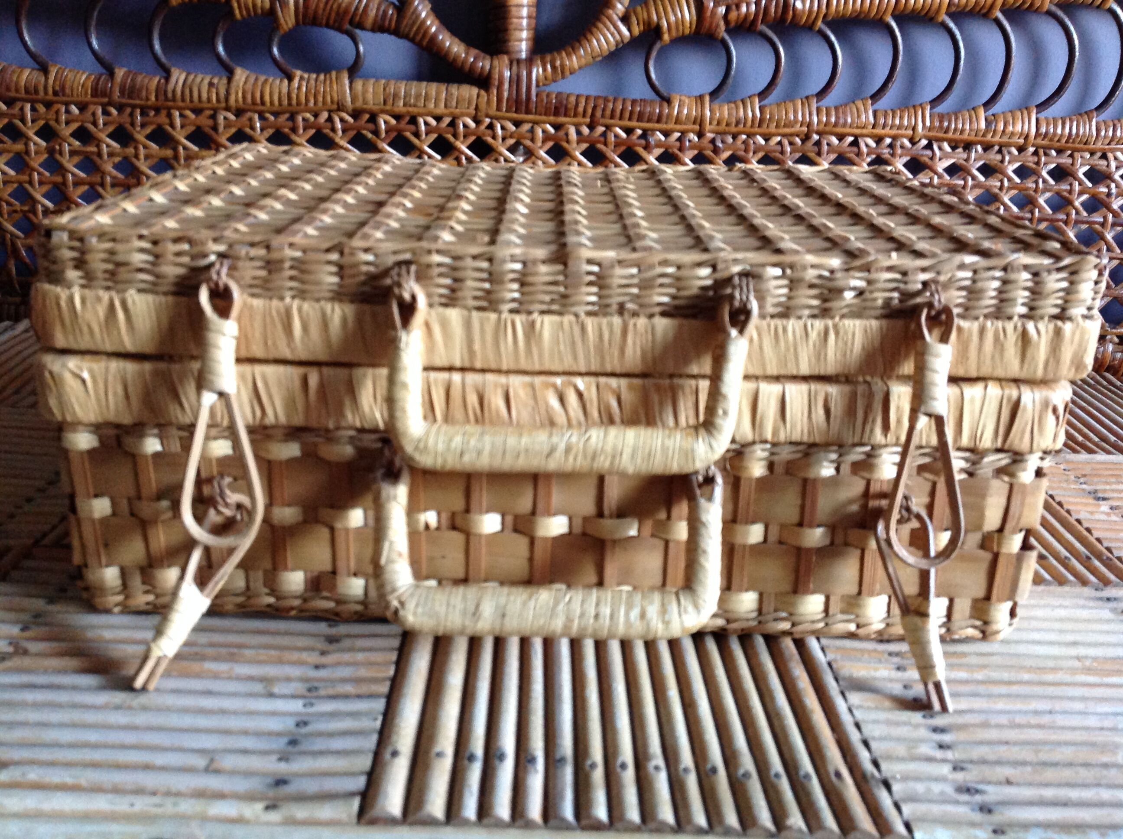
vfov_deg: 40.6
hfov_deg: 52.7
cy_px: 420
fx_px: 1134
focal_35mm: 35
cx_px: 562
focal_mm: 4.28
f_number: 2.4
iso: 250
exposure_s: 1/15
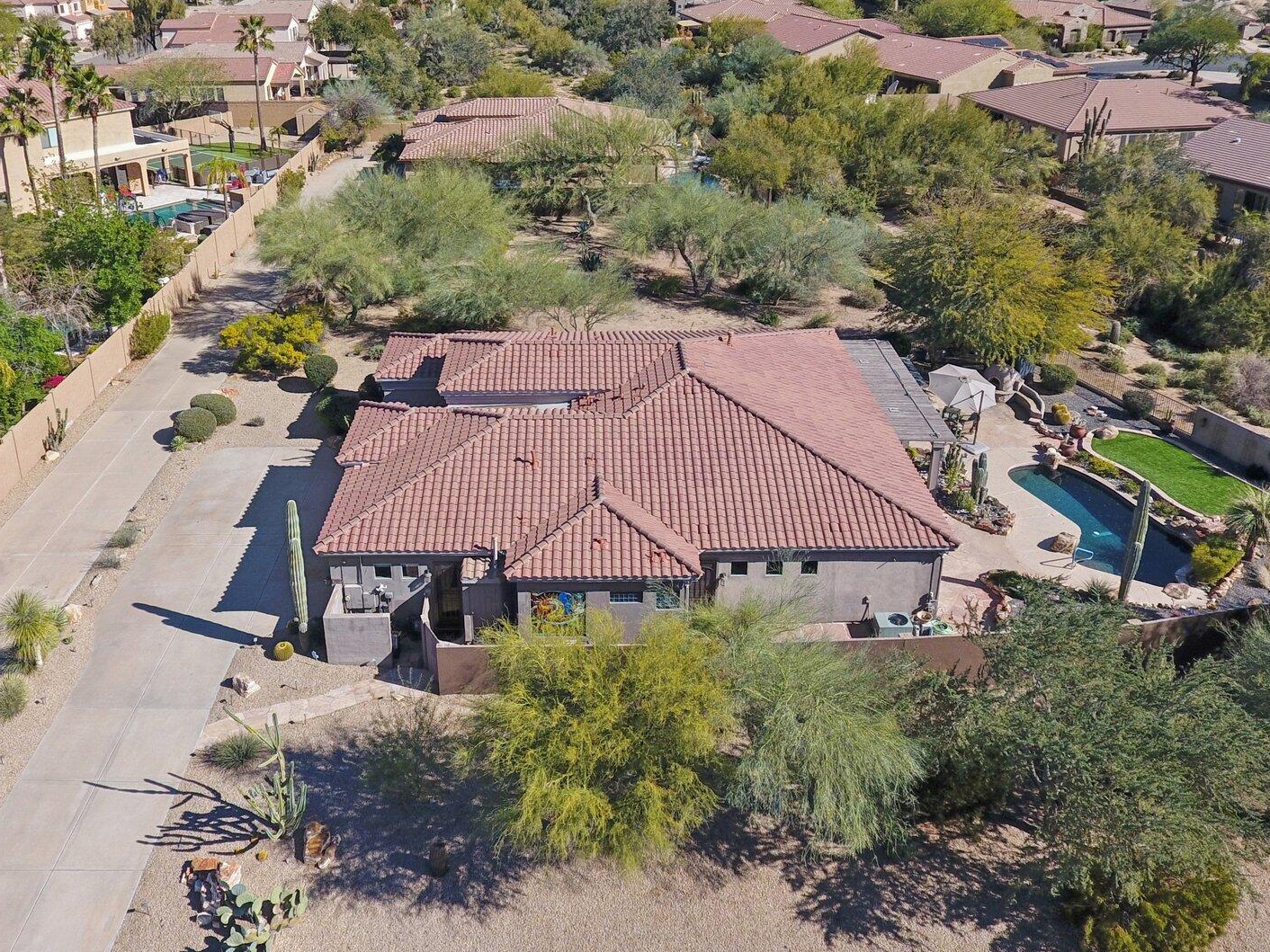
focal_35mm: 29
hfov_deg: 61.6
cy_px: 360
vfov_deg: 47.8
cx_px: 613
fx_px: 1064
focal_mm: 3.6
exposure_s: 1/850
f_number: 2.8
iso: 100
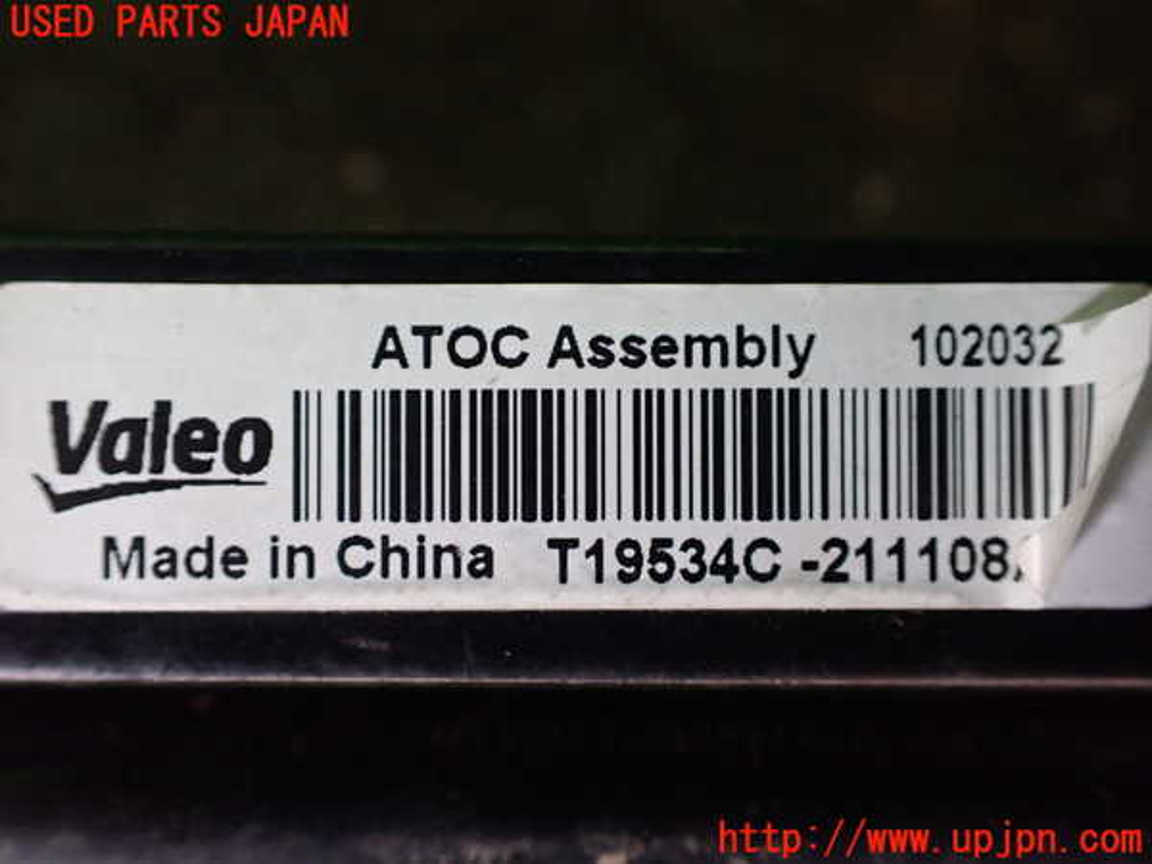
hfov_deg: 60.0
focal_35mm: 30
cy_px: 432
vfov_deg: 46.8
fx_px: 998
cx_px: 576
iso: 800
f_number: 2.3
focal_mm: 5.4
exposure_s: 1/60
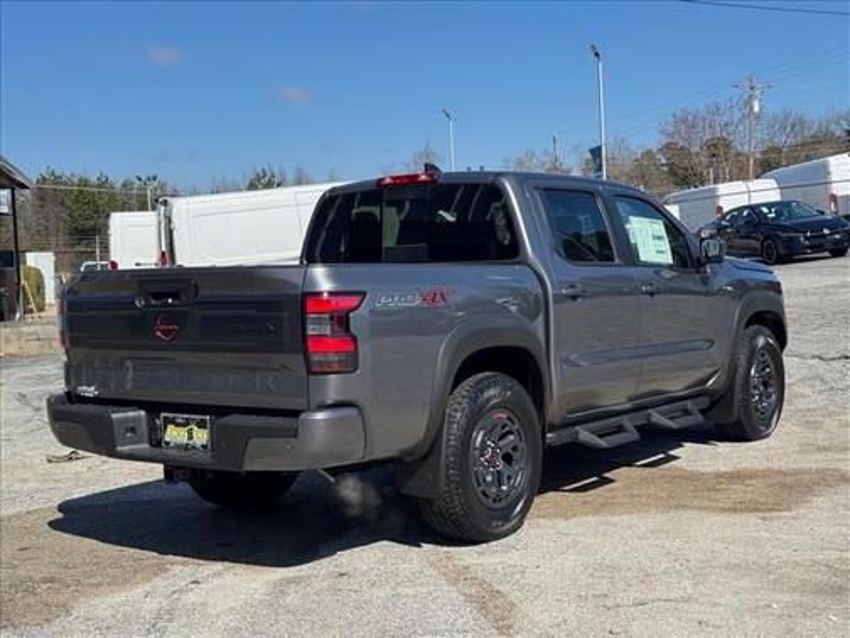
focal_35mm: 48
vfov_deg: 30.3
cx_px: 425
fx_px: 1179
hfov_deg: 39.7
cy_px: 319
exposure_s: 1/4608
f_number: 1.78
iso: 64
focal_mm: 6.76
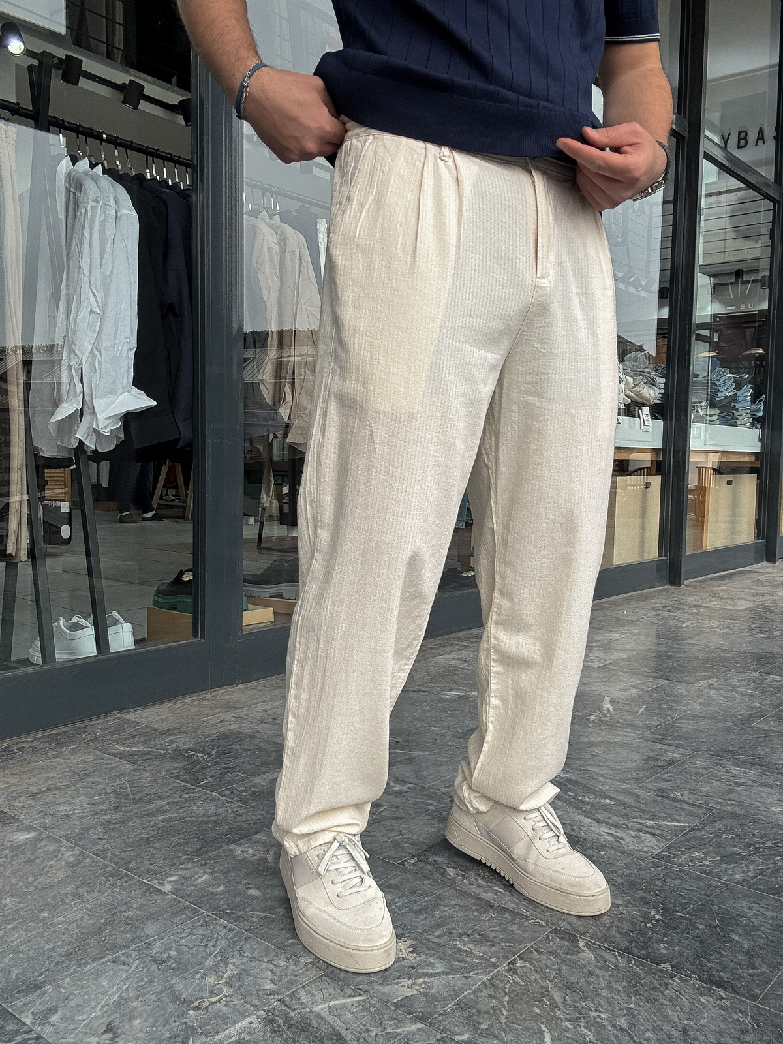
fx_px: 905
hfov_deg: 46.8
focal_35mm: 30
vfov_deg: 60.0
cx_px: 392
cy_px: 522
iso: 25
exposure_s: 1/350
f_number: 1.9
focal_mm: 2.69
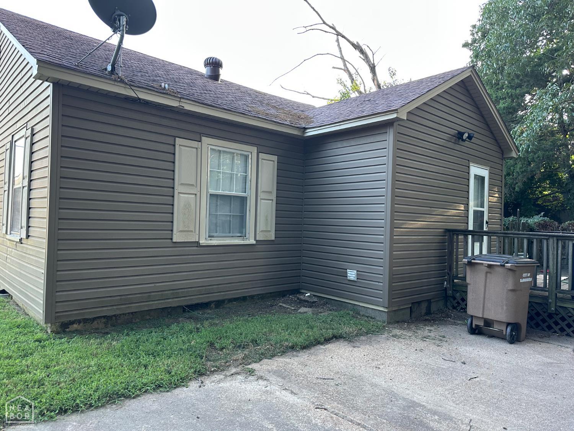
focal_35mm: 24
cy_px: 216
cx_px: 287
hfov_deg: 71.6
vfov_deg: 56.8
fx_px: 398
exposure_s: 1/121
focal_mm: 6.86
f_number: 1.78
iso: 160
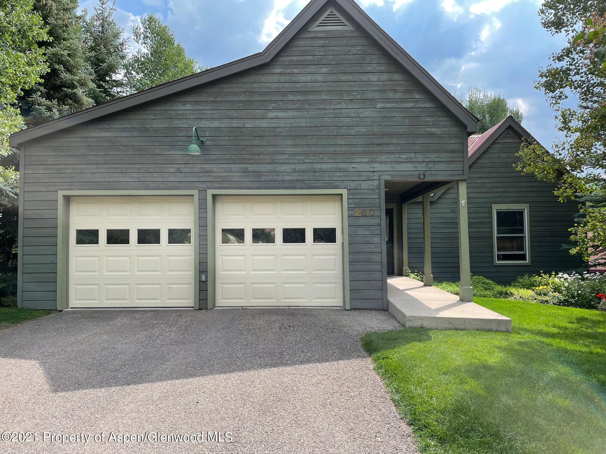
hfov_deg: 67.3
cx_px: 303
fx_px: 455
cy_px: 227
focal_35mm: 26
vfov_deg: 53.1
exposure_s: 1/1401
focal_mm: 4.2
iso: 32
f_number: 1.6
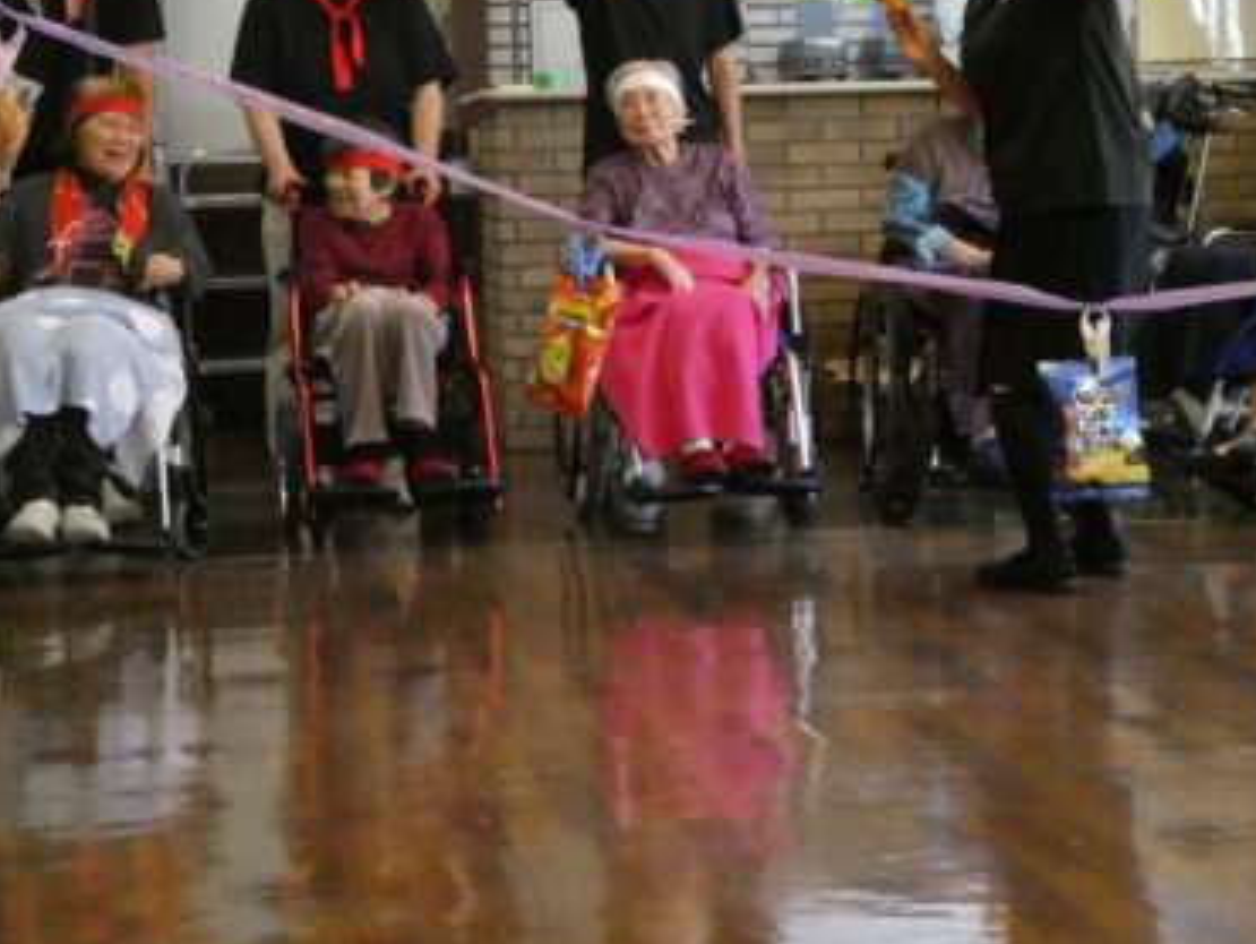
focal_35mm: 89
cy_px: 365
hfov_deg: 22.0
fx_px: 3231
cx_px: 526
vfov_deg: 16.6
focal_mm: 10.9
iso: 1600
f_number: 6.3
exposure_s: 1/60
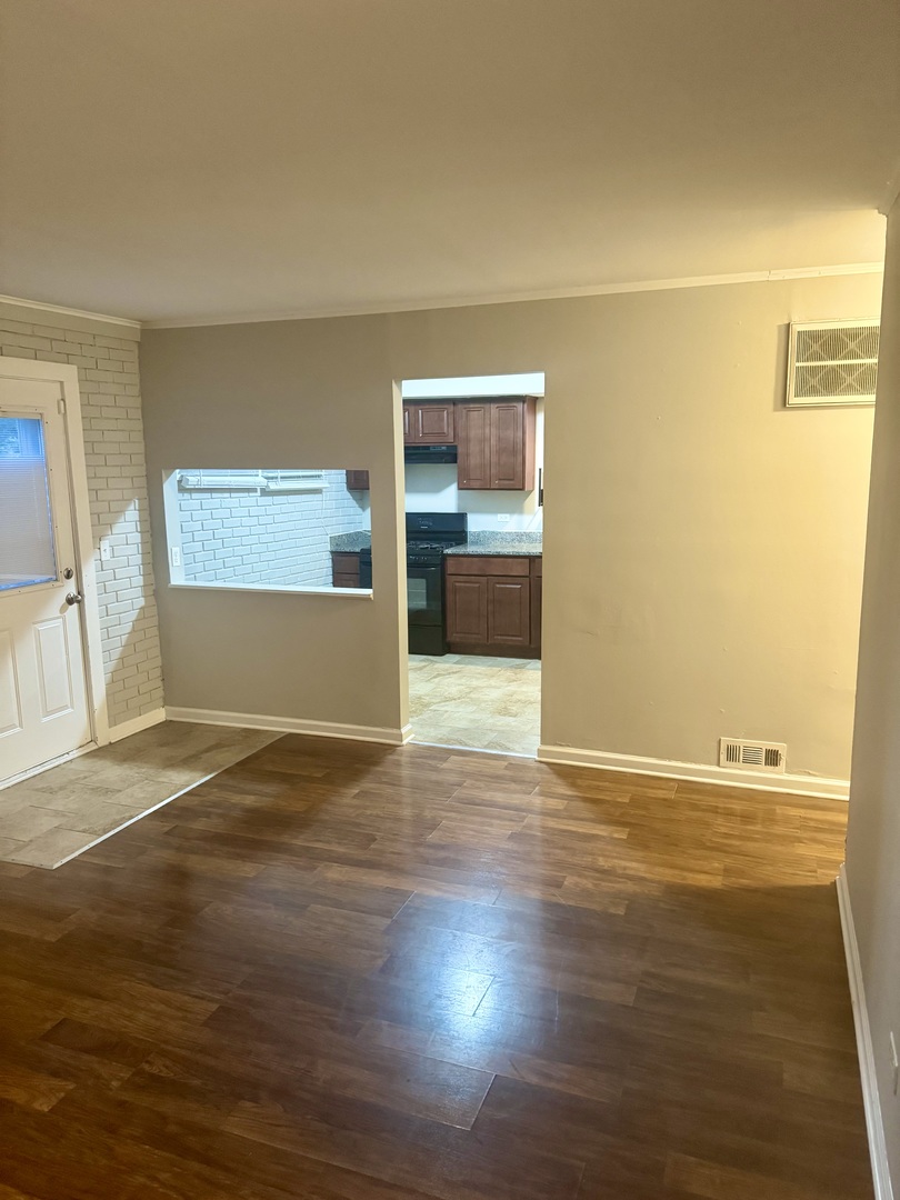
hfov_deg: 56.8
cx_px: 450
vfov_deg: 71.6
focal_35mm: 24
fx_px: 832
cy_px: 600
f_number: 1.78
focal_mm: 6.76
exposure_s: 1/40
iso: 640
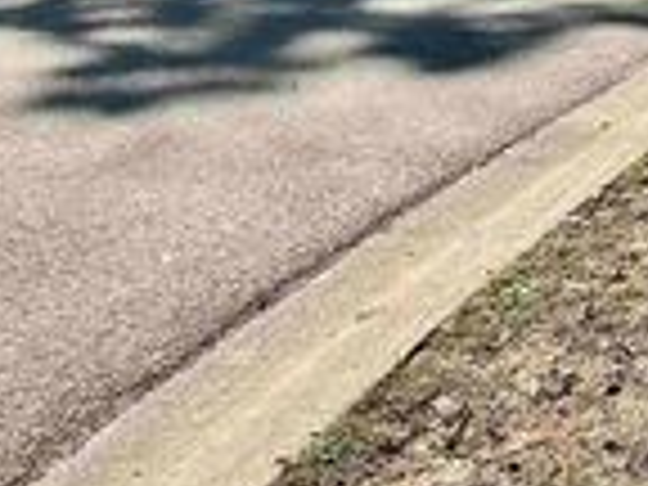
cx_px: 1035
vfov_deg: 15.6
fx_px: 1685
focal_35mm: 90
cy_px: -155
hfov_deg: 18.6
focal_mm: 5.7
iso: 50
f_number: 1.5
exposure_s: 1/2457
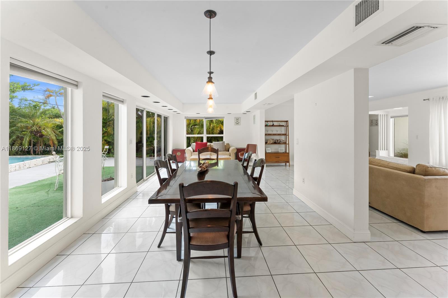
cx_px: 224
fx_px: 174
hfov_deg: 104.3
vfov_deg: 81.2
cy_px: 149
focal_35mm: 14
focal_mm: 14
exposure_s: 1/3
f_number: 11
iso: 100
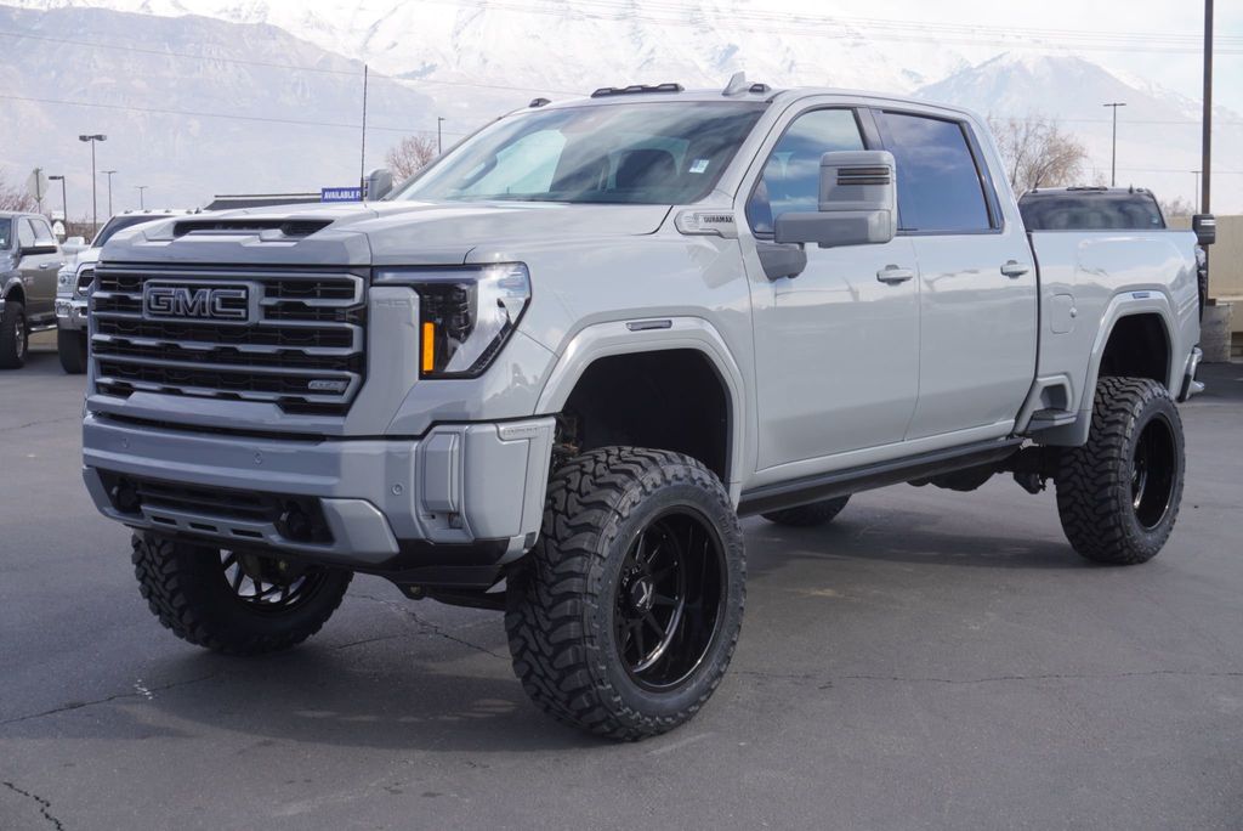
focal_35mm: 50
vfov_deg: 27.3
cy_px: 416
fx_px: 1710
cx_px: 622
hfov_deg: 39.9
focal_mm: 33
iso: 100
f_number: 8
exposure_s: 1/100
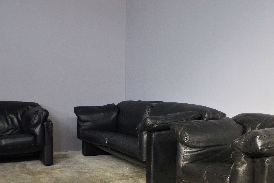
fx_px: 327
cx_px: 154
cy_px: 142
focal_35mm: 43
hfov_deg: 45.3
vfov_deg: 30.5
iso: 800
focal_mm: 18
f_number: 7.1
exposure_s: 1/40
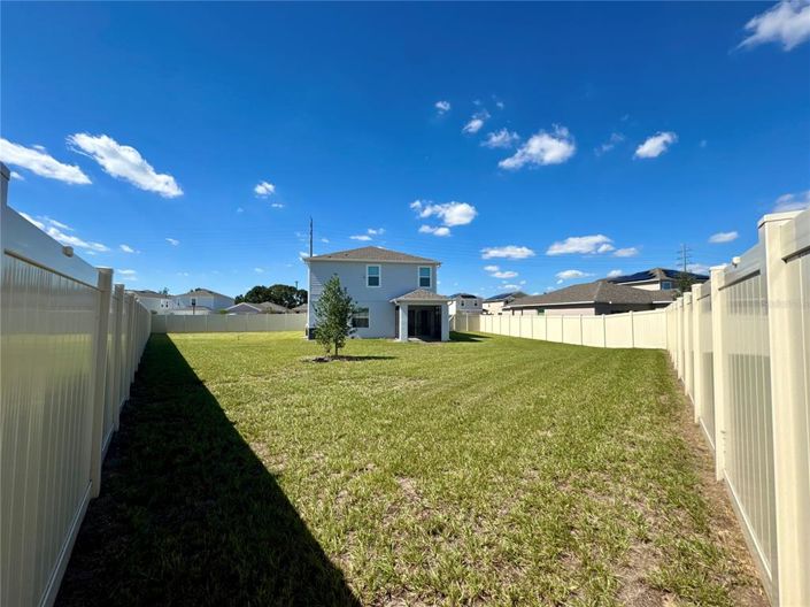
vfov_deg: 85.6
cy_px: 304
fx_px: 327
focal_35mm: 14
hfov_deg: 102.1
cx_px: 405
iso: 50
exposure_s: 1/2415
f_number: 2.2
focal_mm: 2.22
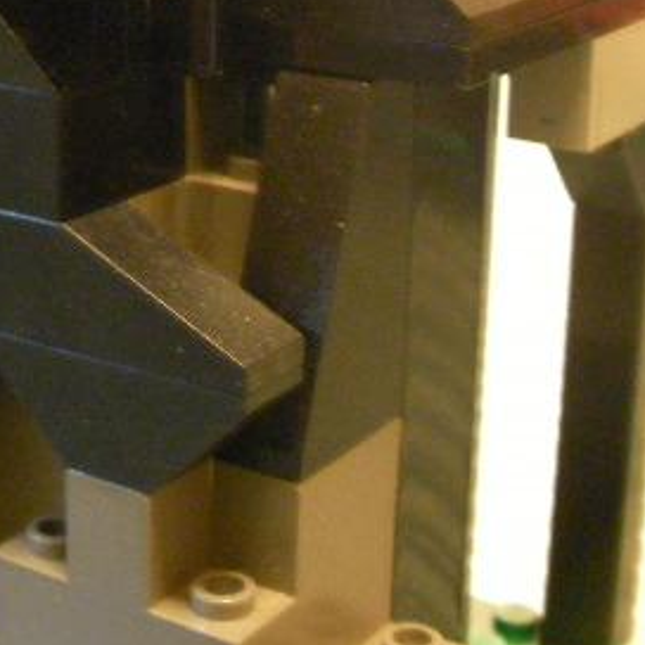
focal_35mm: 79
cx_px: 14
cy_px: 100
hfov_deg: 21.2
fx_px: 1665
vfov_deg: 21.6
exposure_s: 1/2
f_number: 3.5
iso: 400
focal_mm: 6.3
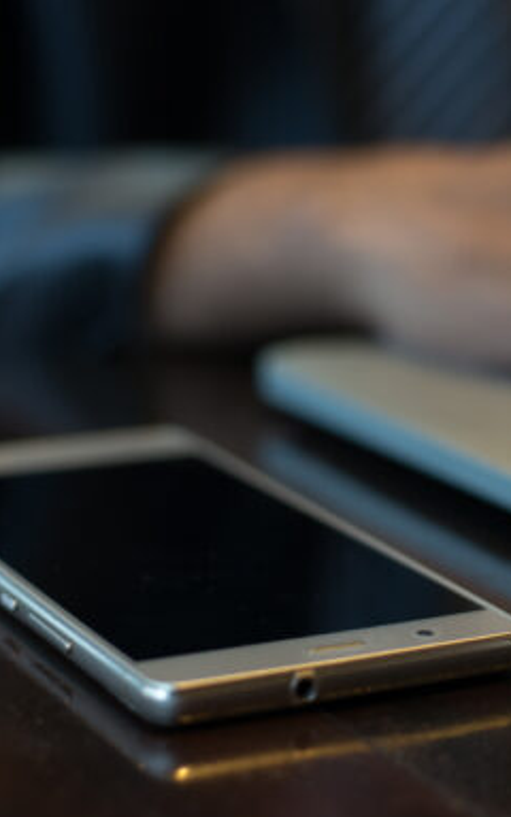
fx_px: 2273
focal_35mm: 102
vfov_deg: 20.4
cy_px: 441
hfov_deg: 12.7
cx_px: 439
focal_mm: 50
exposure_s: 1/100
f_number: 2.2
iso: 400
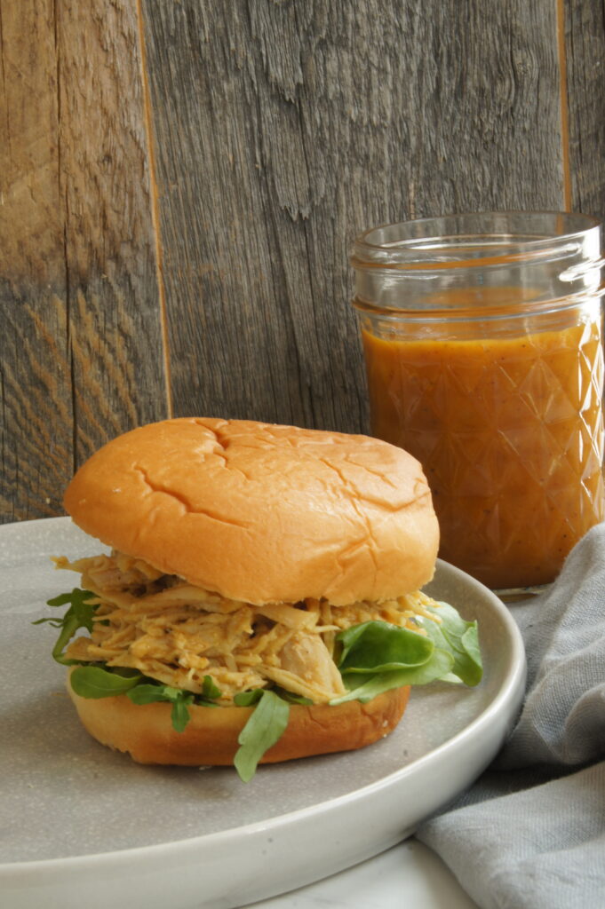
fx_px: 2272
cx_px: 302
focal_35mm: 90
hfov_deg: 15.2
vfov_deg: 22.6
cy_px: 454
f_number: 32
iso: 100
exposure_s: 1/1.67
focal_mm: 60
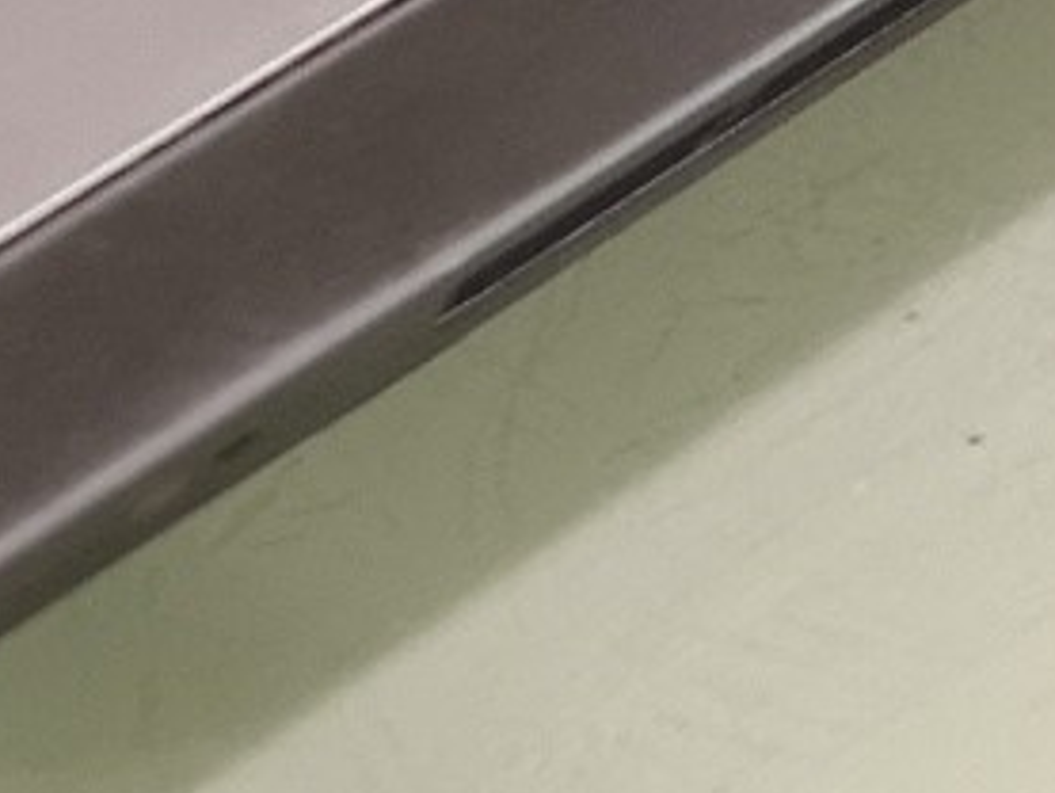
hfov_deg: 11.0
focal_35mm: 178
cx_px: -110
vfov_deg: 7.5
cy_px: -1453
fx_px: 5427
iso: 160
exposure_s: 1/33.3
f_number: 1.8
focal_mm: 3.95
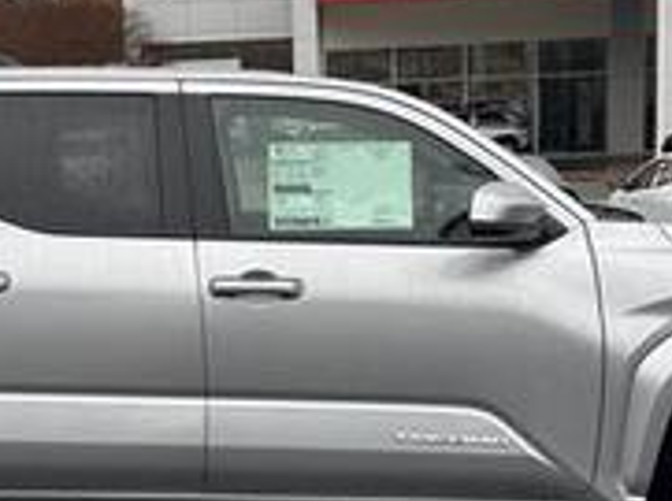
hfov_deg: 28.7
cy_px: 263
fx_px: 1298
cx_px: 186
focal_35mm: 67
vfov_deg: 21.9
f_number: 1.78
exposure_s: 1/745
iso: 80
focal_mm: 6.86
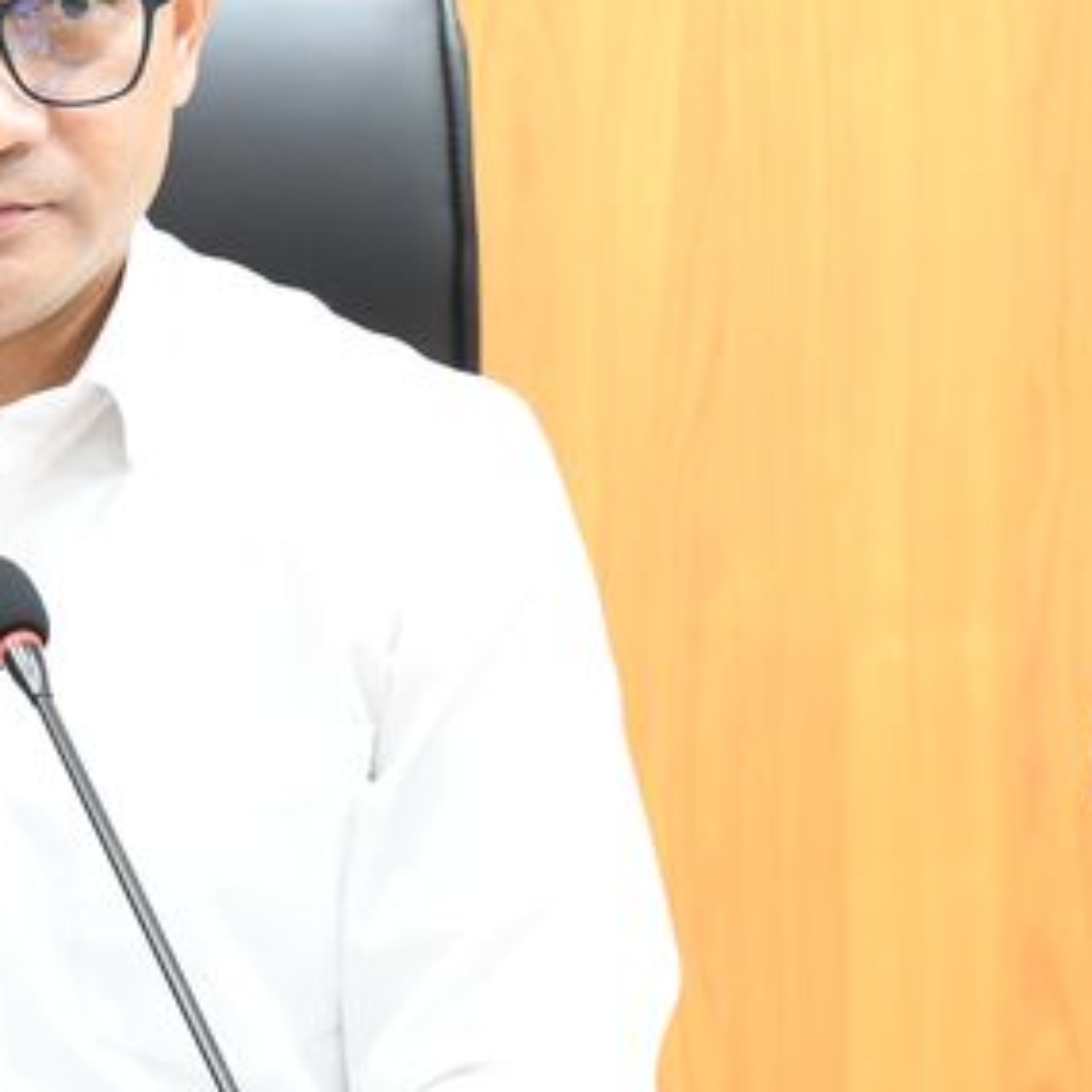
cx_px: 126
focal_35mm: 366
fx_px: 13063
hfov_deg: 4.8
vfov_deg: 4.8
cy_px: 377
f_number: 7.1
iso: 1600
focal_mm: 80
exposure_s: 1/30
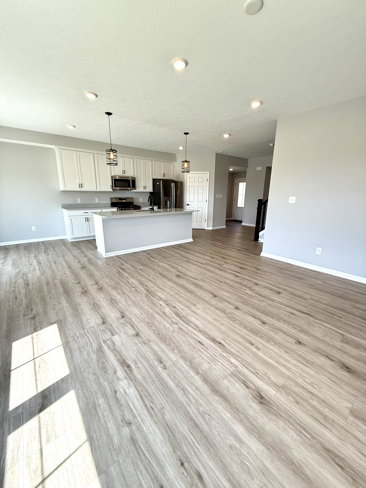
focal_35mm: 14
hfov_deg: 85.7
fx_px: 197
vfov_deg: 102.1
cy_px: 244
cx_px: 183
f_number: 2.2
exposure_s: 1/120
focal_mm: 2.22
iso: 80
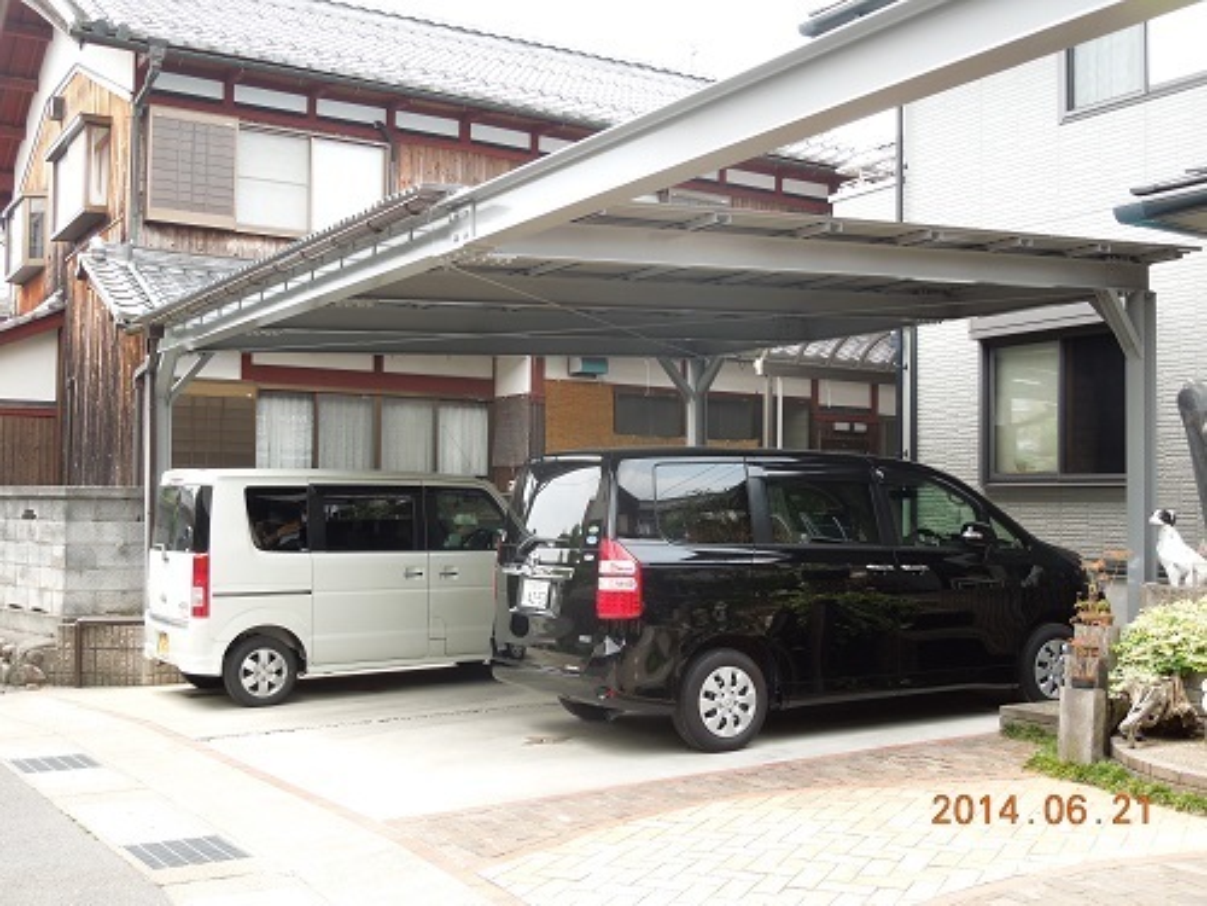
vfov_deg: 36.8
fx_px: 1360
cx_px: 604
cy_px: 453
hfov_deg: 47.9
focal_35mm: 39
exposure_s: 1/100
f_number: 3.8
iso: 100
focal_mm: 7
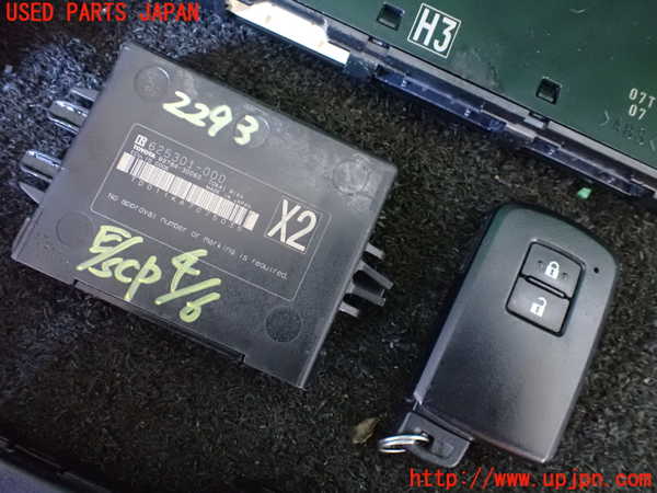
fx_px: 569
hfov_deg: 60.0
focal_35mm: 30
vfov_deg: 46.8
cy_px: 246
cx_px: 328
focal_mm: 5.4
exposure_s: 1/30
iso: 1600
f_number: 2.3
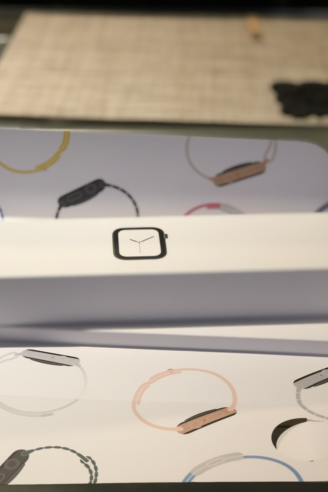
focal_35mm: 63
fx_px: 861
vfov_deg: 31.9
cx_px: 134
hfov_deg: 21.5
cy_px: 250
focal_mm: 6.6
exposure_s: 1/33
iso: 100
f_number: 2.8
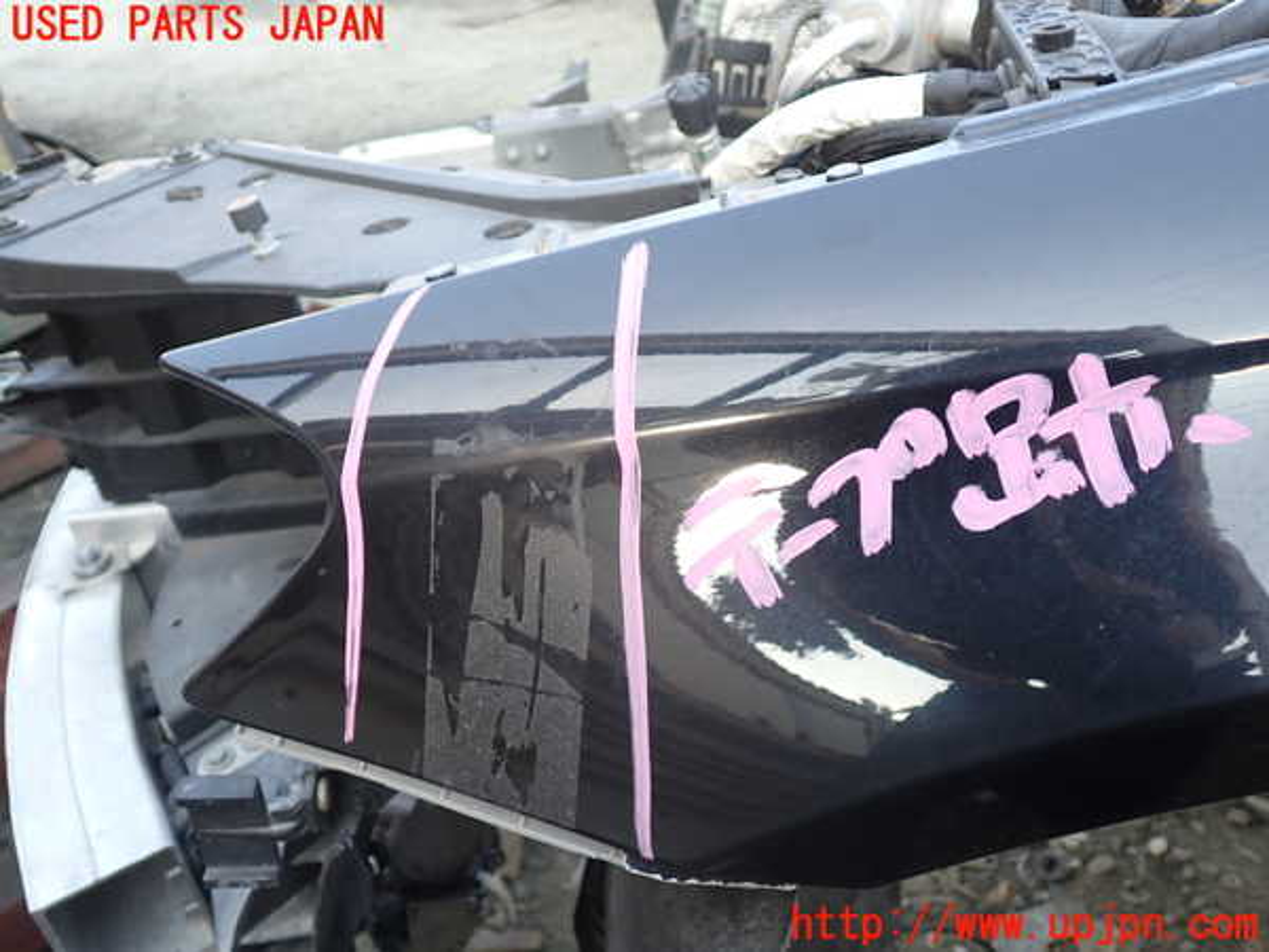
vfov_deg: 46.8
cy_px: 476
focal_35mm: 30
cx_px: 634
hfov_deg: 60.0
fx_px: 1100
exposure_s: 1/80
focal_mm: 5.4
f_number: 2.3
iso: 100
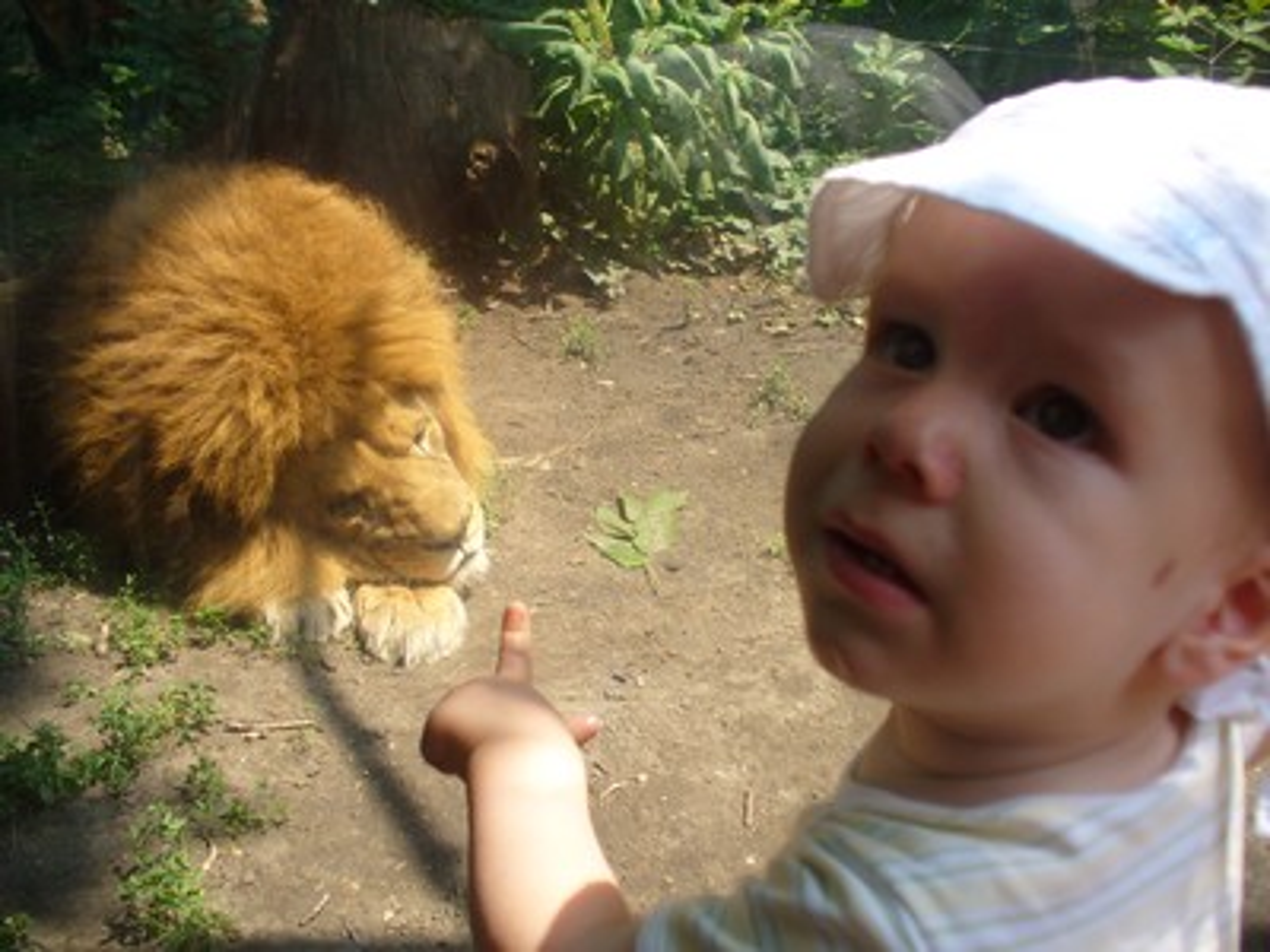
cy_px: 476
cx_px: 635
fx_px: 1357
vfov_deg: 38.7
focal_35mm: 37
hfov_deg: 50.1
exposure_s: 1/320
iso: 64
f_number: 2.8
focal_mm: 6.1
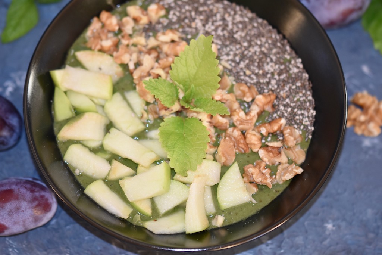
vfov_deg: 8.7
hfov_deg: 13.0
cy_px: 128
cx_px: 191
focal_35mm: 158
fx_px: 1671
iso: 800
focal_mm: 105
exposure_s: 1/60
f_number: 3.2
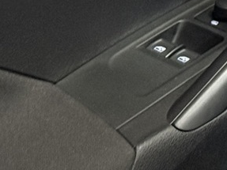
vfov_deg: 5.9
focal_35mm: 241
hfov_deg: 7.6
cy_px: -238
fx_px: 1580
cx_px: 569
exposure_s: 1/36
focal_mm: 6.76
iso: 500
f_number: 1.78
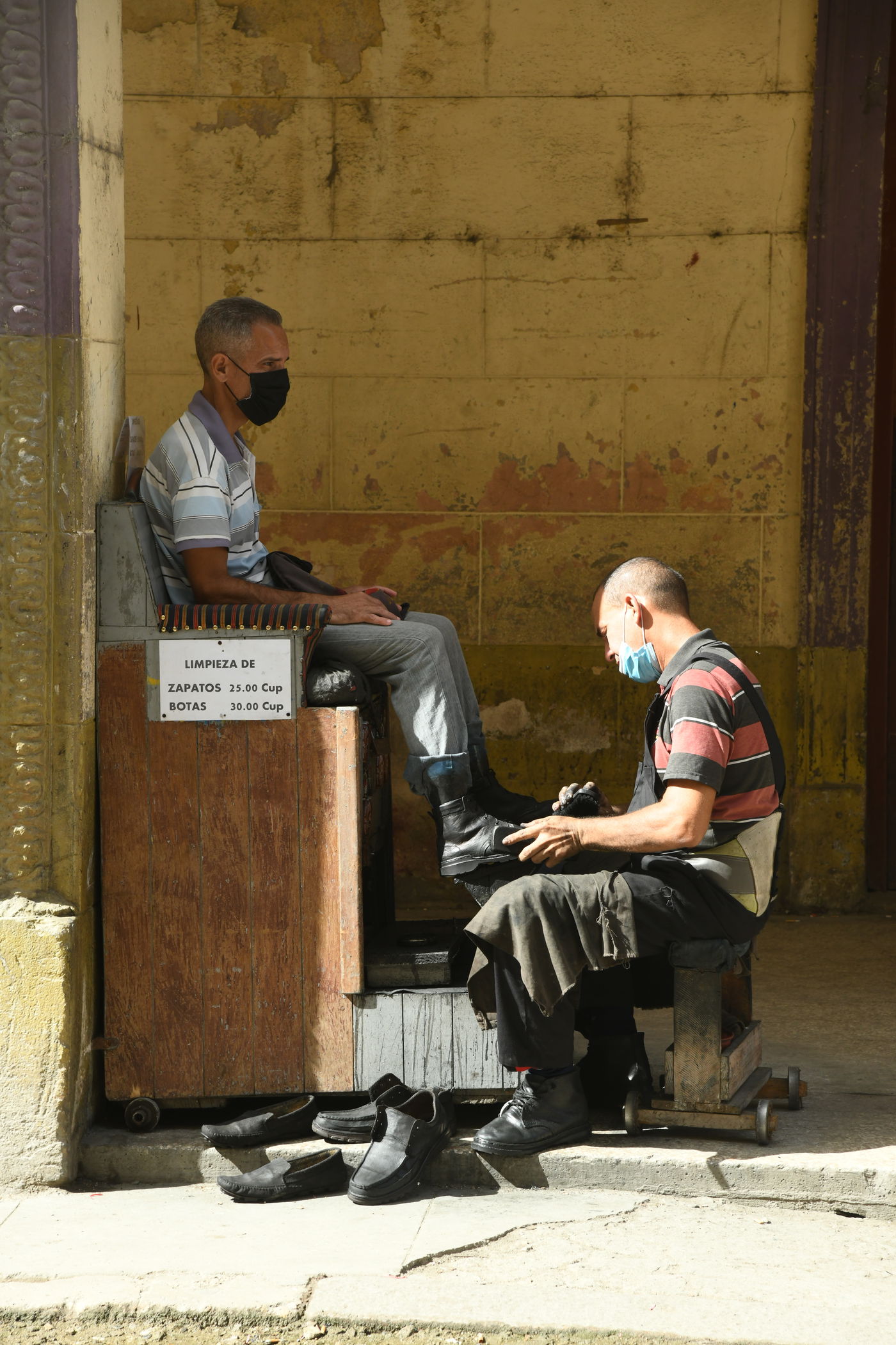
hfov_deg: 13.0
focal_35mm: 105
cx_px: 448
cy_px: 672
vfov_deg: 19.5
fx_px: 3920
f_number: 6.3
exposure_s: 1/500
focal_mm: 105
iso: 640
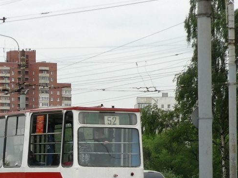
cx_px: 5
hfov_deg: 16.8
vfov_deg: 12.8
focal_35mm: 115
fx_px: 790
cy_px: 146
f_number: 3.4
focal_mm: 9.1
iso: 100
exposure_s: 1/250
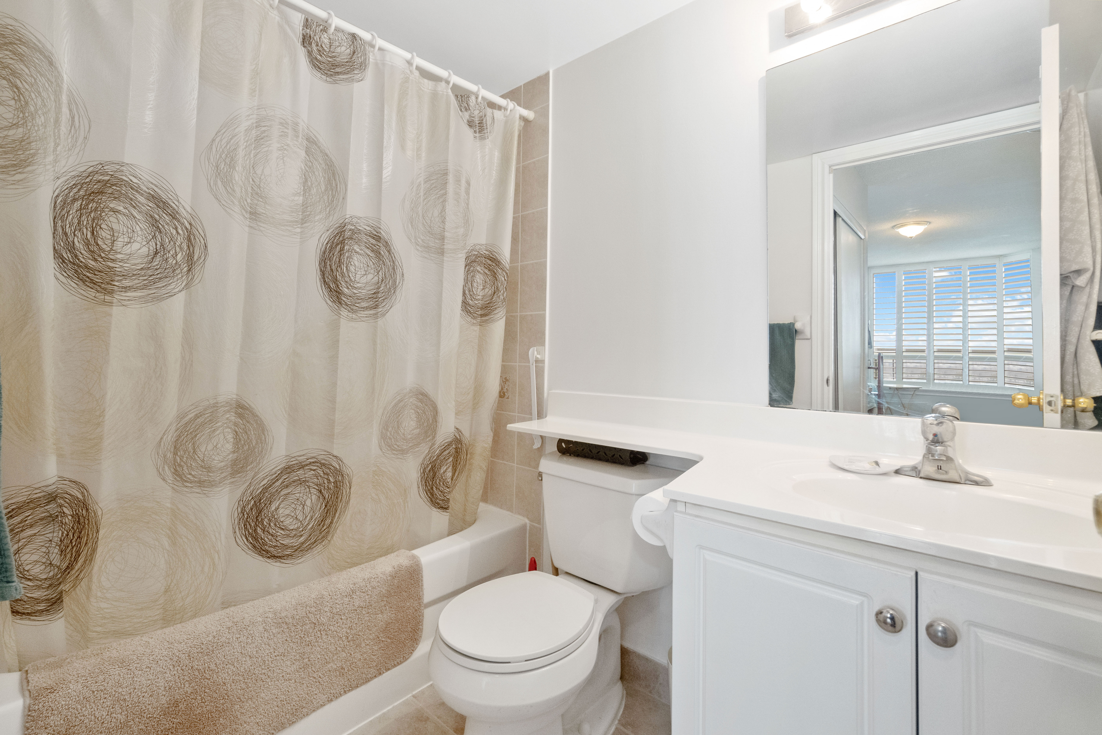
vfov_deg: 77.3
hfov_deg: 100.4
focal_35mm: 15
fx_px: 459
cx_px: 551
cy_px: 368
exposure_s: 1/30
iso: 6400
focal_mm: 10
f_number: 7.1
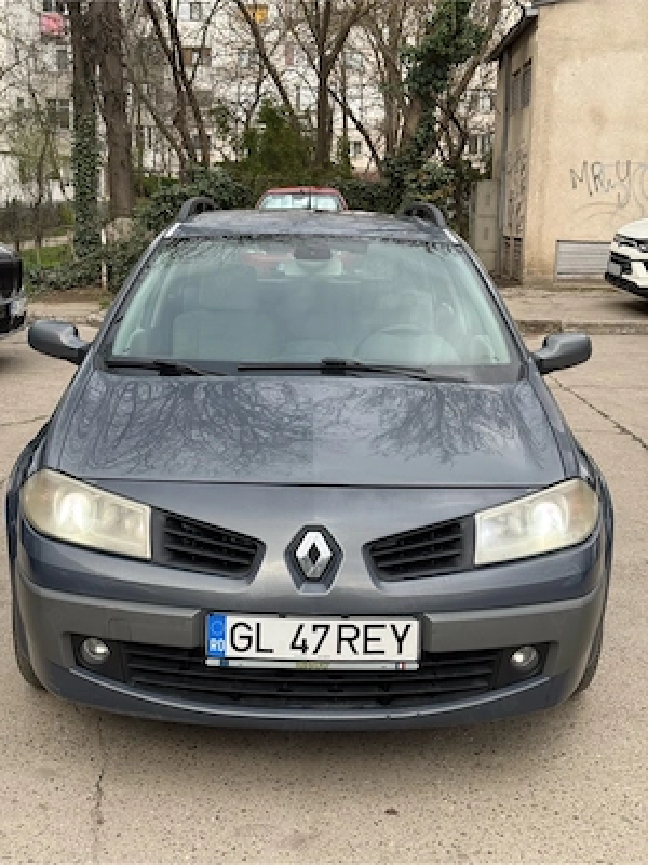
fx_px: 1198
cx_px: 324
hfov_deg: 30.3
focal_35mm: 48
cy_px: 432
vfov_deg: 39.7
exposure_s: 1/442
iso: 64
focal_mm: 6.76
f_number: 1.78
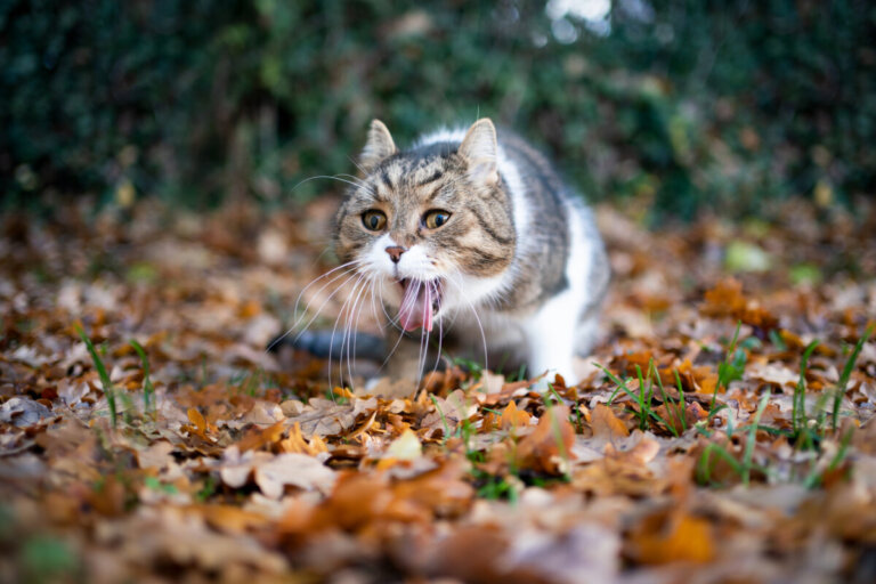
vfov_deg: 37.9
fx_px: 852
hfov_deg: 54.4
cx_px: 438
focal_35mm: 35
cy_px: 292
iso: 200
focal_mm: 35
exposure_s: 1/400
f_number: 1.8
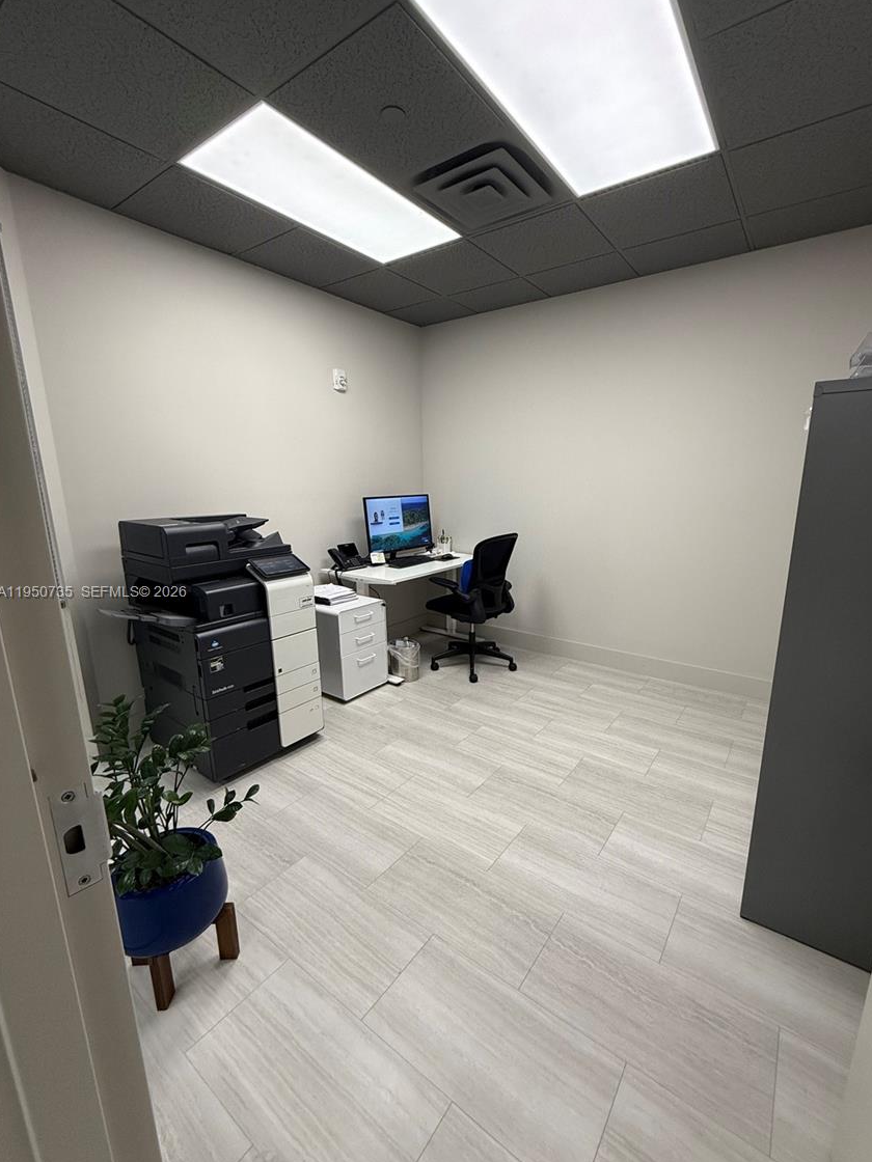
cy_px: 593
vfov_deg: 98.2
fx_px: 504
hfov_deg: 81.7
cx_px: 462
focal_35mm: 15
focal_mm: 2.22
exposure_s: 1/120
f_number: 2.2
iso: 160
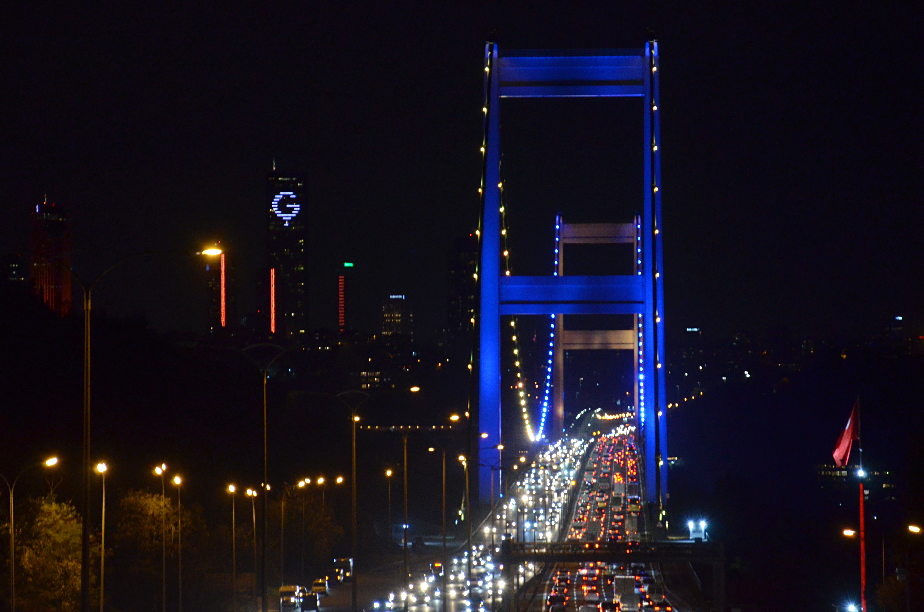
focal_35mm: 163
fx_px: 4162
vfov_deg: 8.4
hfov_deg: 12.7
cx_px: 473
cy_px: 307
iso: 1600
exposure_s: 1/40
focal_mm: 105
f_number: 5.6
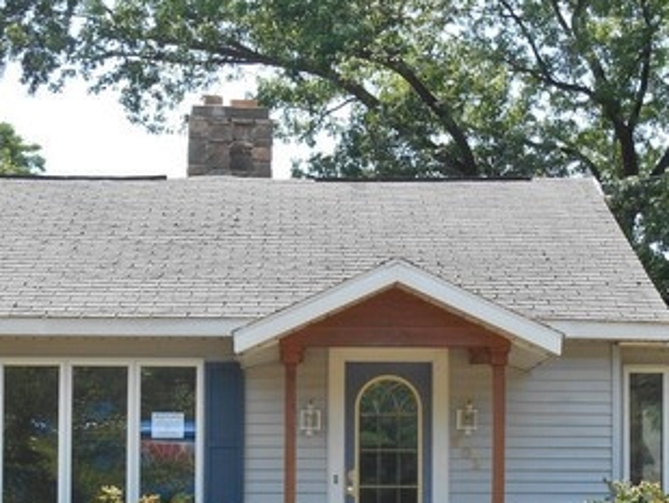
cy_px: 447
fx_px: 1643
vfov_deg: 17.1
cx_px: 362
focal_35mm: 85
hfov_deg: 23.0
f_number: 3.9
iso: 80
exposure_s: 1/250
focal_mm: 7.2
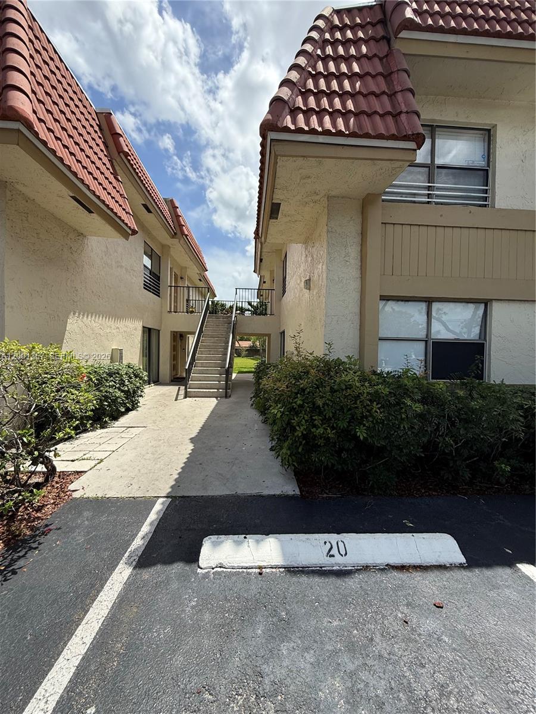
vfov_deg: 102.1
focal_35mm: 14
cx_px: 268
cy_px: 357
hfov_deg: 85.7
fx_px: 289
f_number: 2.2
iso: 80
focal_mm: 2.22
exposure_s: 1/2611
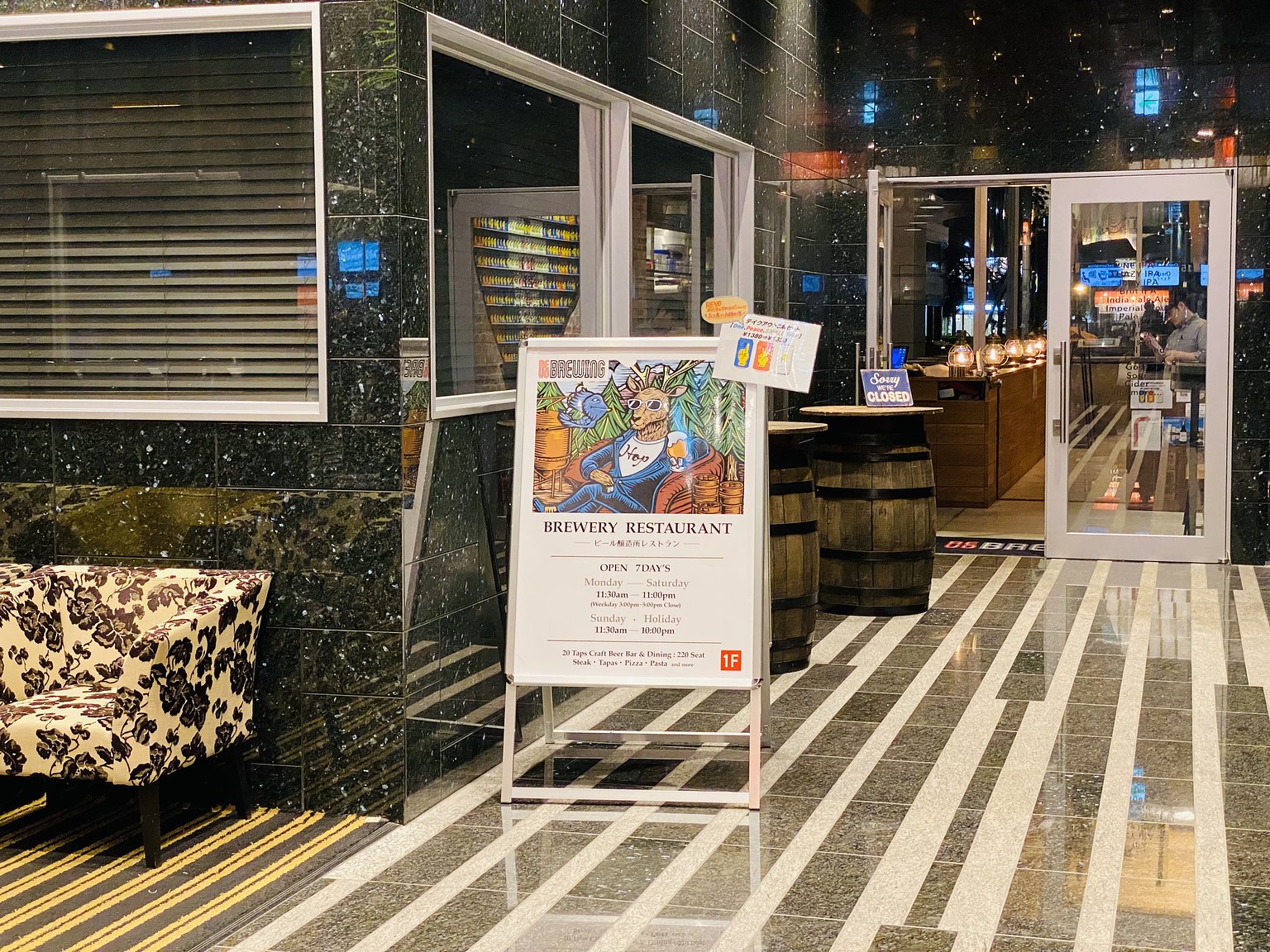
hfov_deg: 36.8
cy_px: 476
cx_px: 635
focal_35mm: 52
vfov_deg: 28.0
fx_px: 1908
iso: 400
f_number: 2
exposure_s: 1/50
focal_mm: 6
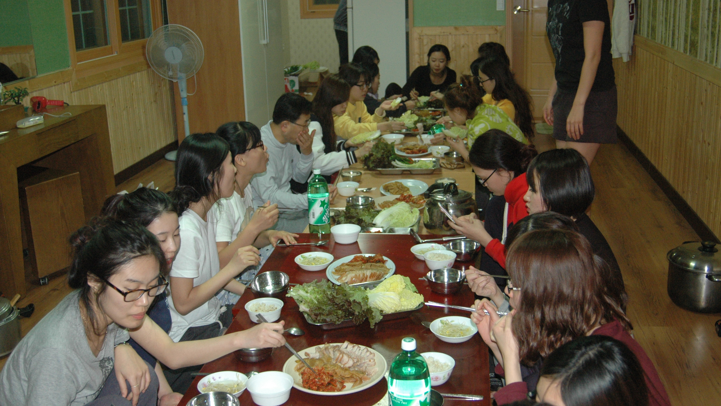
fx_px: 726
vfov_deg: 31.2
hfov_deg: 52.8
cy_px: 197
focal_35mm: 38
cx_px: 361
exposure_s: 1/60
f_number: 4.5
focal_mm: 24
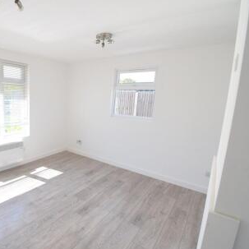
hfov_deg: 69.8
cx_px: 62
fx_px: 163
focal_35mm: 20
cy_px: 128
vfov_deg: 74.8
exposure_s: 1/200
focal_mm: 10
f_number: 7.1
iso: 400
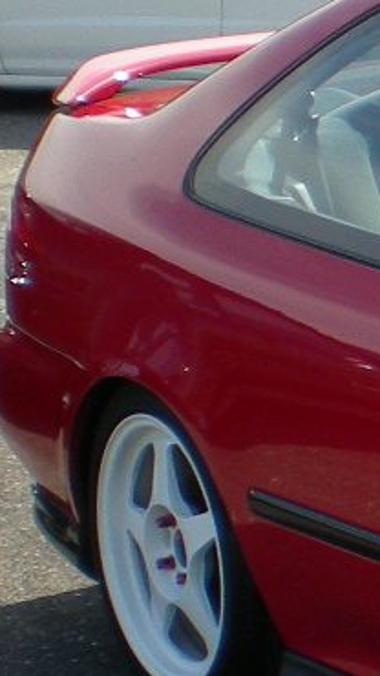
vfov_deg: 12.5
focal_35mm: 172
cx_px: 1308
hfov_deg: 6.2
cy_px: 523
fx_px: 3082
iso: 50
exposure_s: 1/143
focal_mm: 6.3
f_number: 4.6
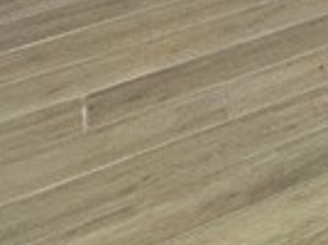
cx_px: 1087
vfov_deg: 9.4
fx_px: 1012
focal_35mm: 107
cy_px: -581
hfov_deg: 10.2
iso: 125
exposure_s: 1/120
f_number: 2.2
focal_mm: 2.22
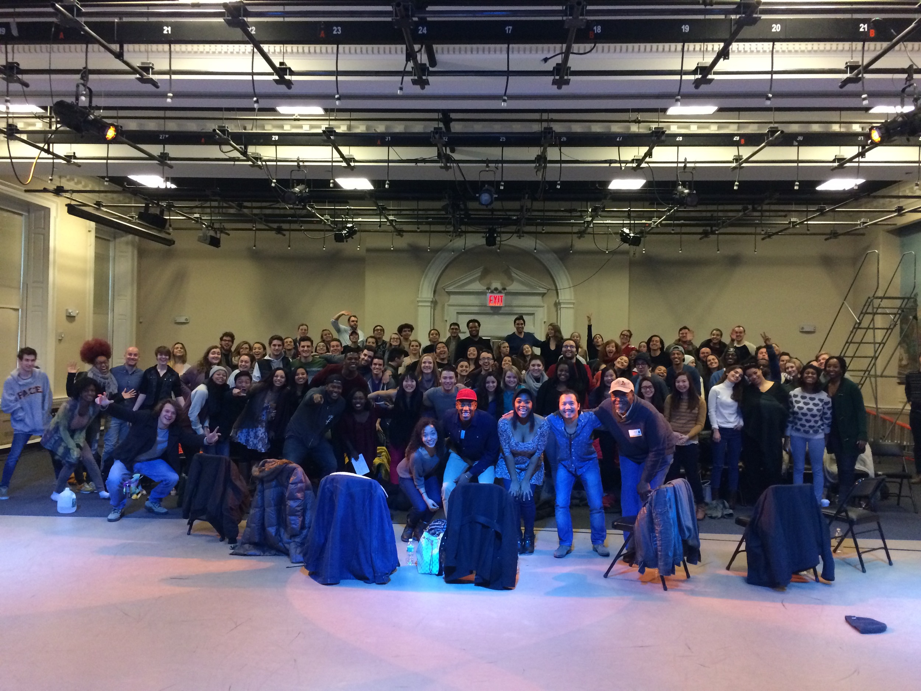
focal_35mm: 29
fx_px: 772
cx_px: 460
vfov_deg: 48.2
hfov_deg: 61.7
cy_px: 346
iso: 320
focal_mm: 4.15
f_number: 2.2
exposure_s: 1/24
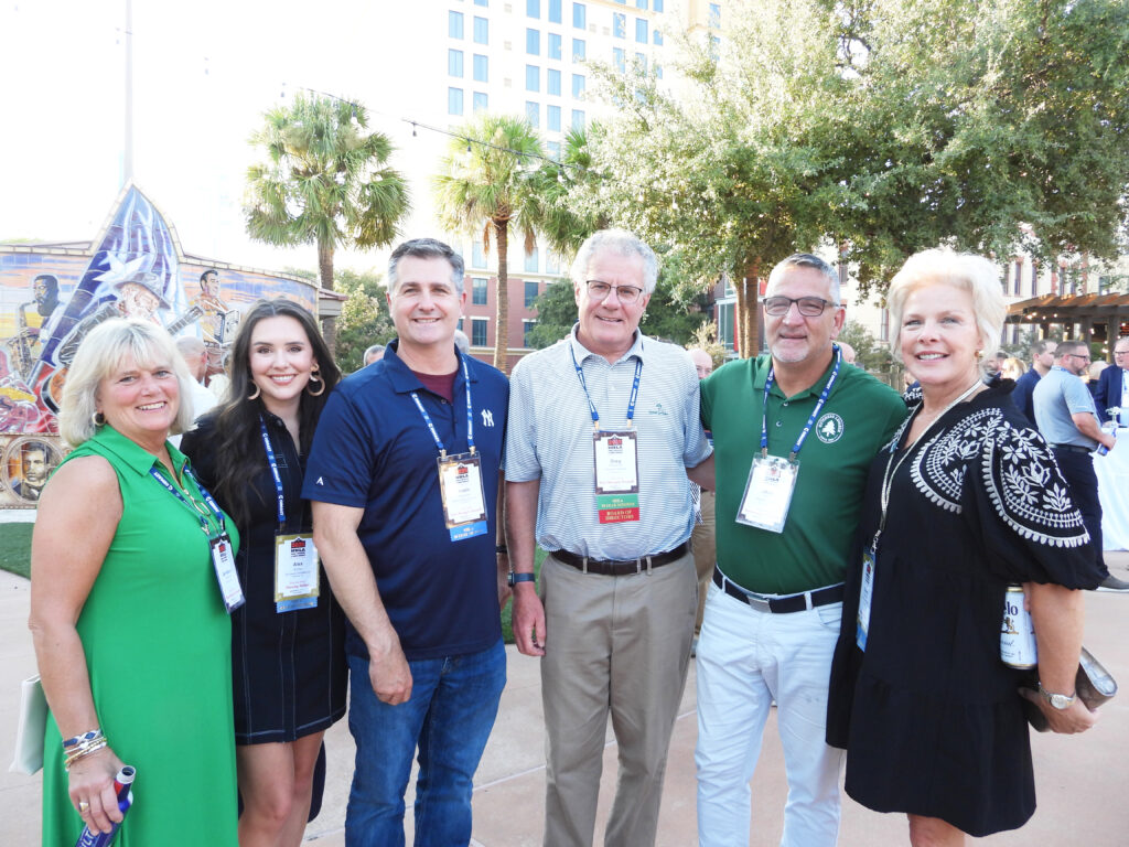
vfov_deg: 56.8
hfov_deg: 71.6
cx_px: 564
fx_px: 783
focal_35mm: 24
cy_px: 424
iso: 100
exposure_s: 1/100
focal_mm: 4.3
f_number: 2.8
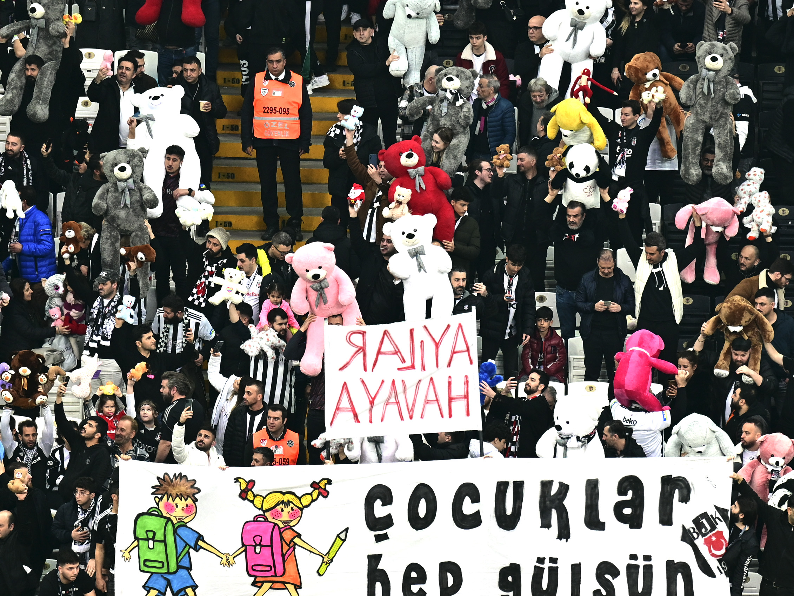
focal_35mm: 514
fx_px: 11789
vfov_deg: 2.9
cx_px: 503
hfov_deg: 3.9
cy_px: 220
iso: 360
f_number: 2.8
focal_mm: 200
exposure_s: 1/400
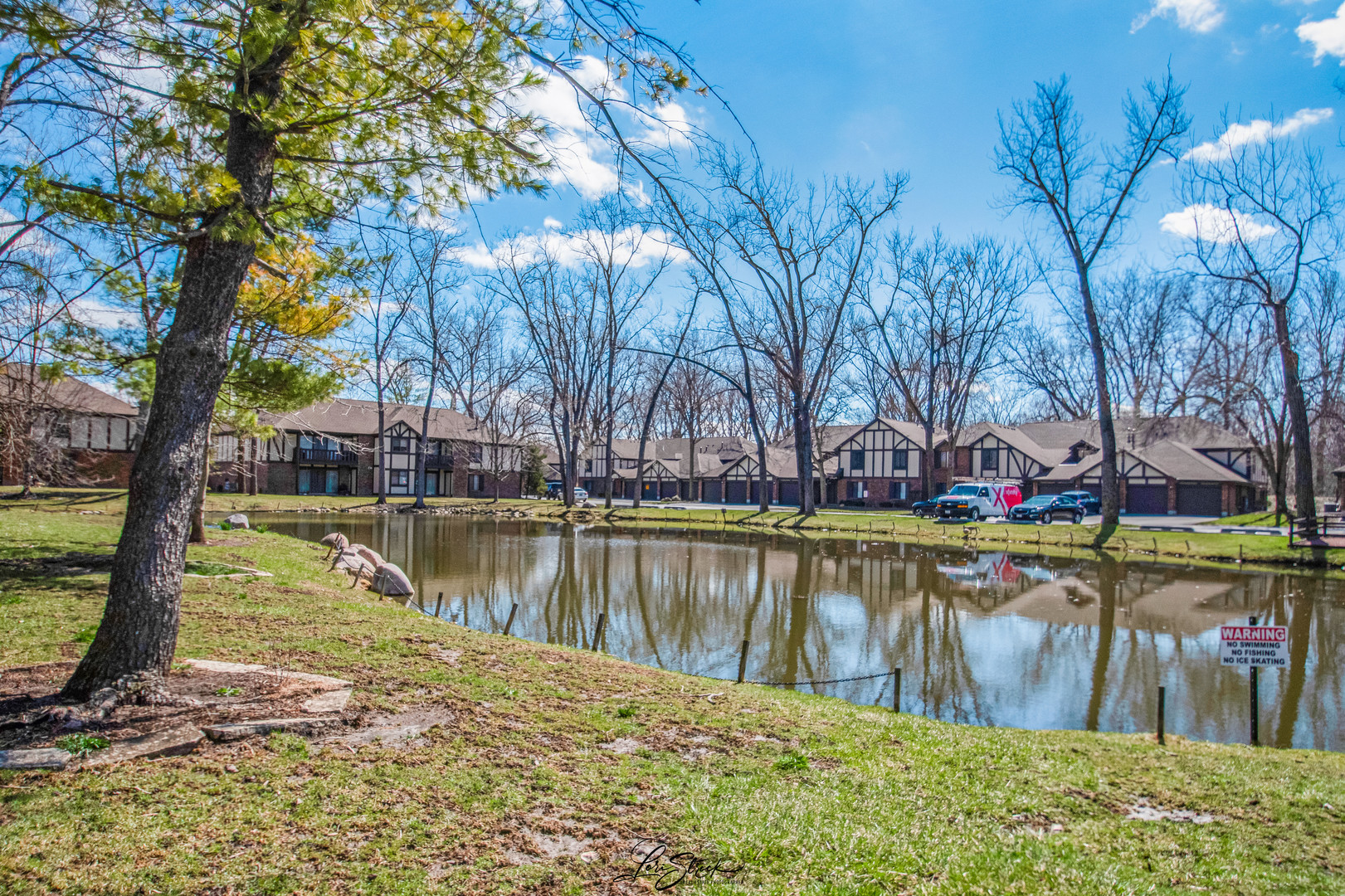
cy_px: 448
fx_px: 822
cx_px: 672
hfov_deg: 78.6
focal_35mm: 22
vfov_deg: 57.2
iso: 400
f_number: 8
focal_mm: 15
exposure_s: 1/1250
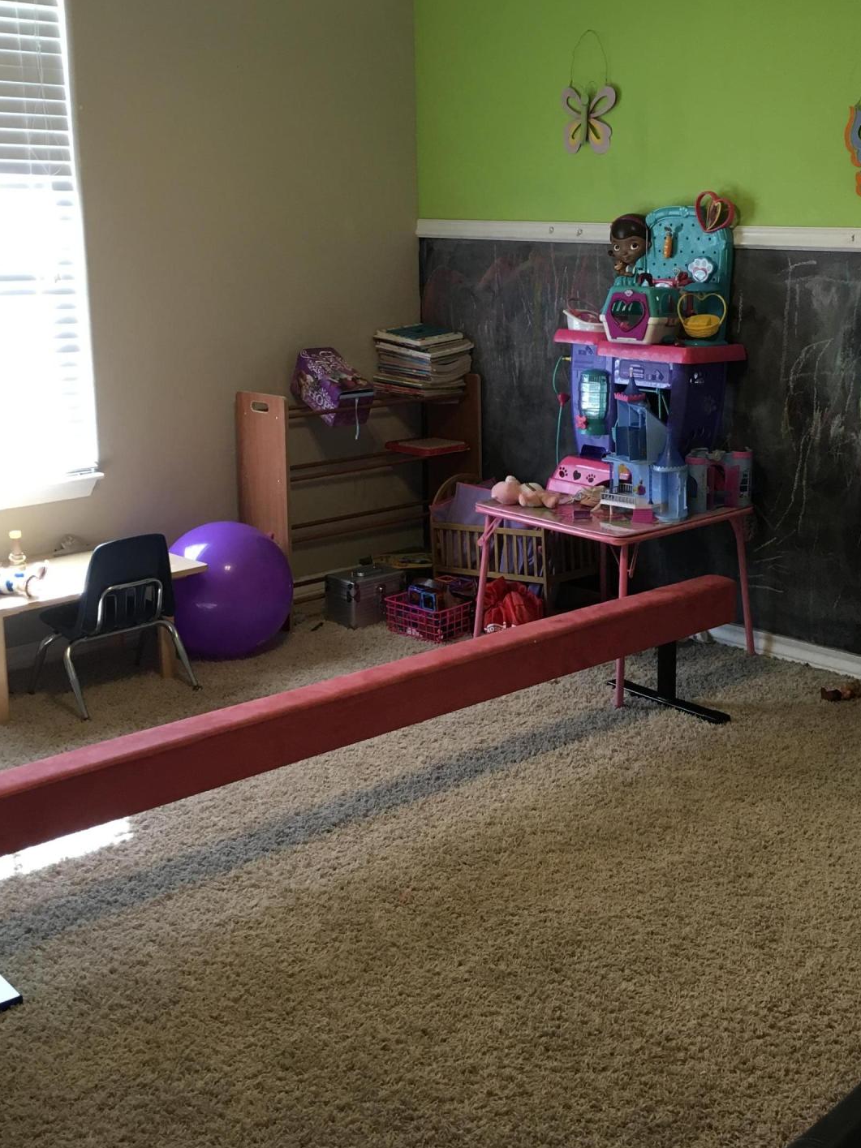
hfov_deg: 35.1
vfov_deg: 45.5
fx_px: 1360
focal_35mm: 41
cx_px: 489
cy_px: 445
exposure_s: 1/30
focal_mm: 4.15
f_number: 2.2
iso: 80
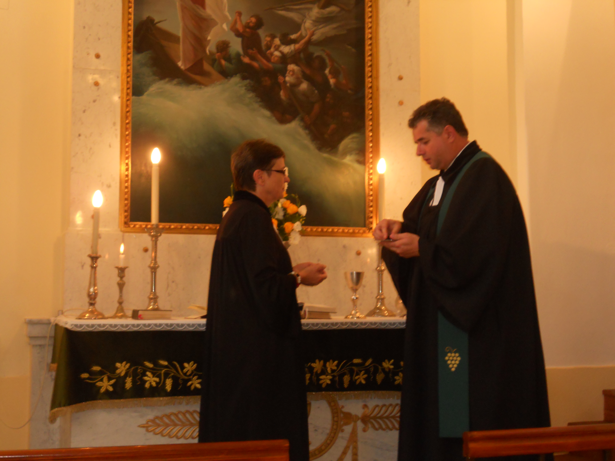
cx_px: 308
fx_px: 959
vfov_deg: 27.0
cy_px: 230
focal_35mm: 54
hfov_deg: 35.5
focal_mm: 9.8
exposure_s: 1/30
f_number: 4.8
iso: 200
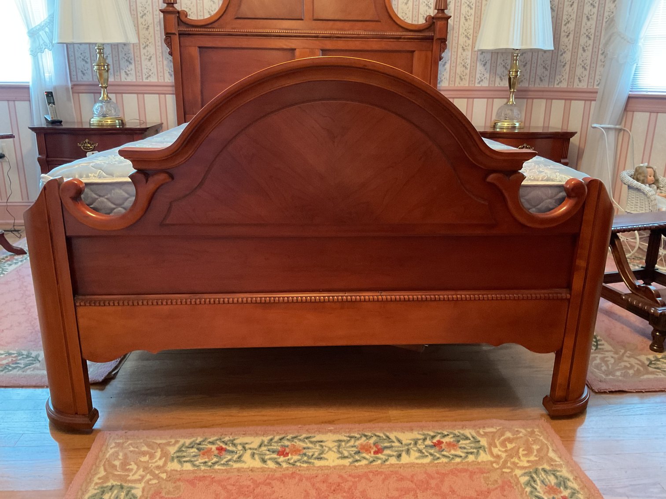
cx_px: 333
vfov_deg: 48.2
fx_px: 558
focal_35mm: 29
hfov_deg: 61.7
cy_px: 250
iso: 400
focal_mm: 3
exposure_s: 1/30
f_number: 1.8
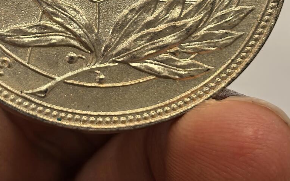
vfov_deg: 9.6
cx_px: 95
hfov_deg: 15.6
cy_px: -50
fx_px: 1059
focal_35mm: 134
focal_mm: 6.98
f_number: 2
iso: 160
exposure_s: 1/100
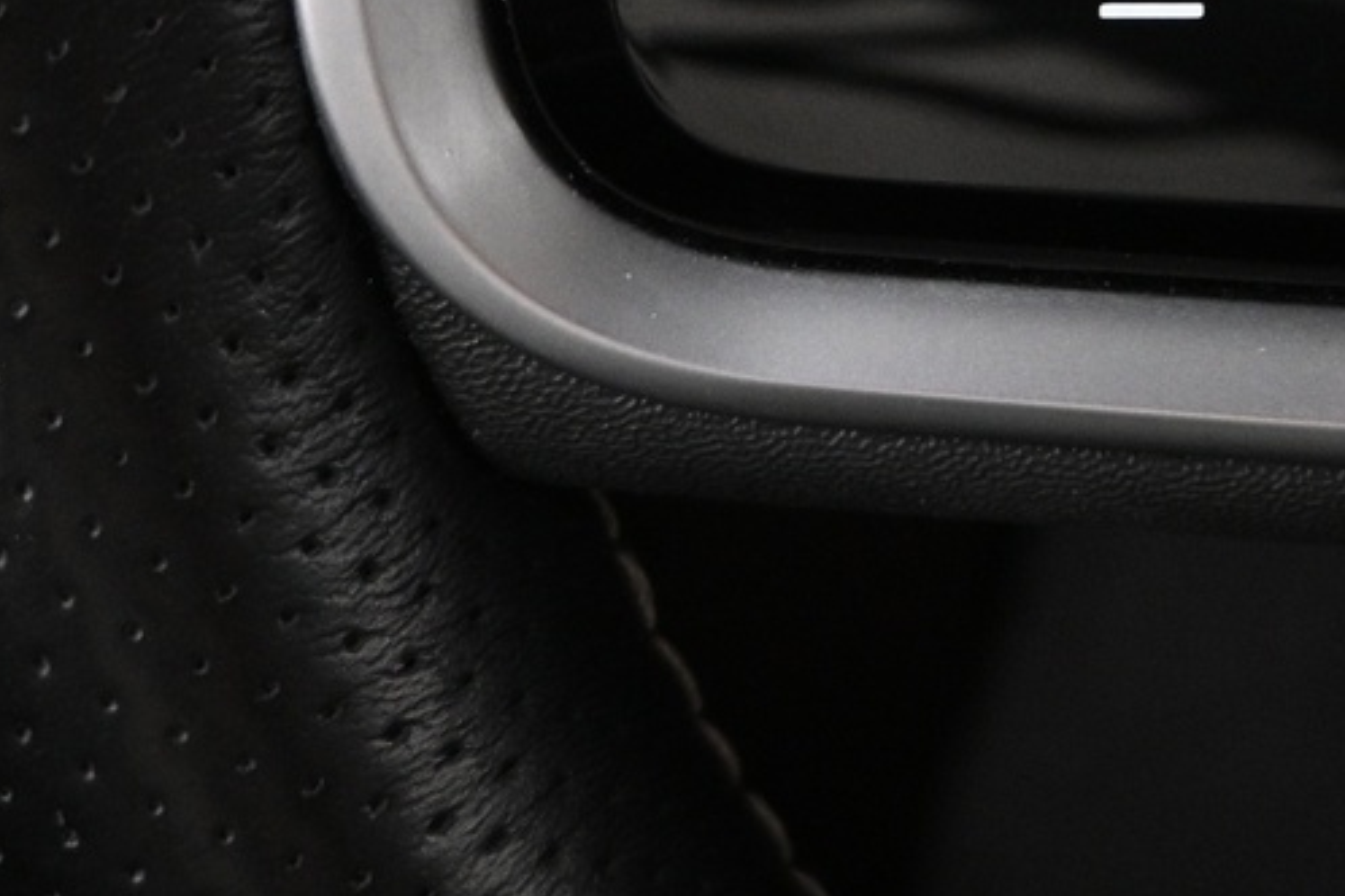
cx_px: 1032
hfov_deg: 25.6
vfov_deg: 16.7
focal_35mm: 78
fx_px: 2914
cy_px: -211
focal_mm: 16
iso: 1600
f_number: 3.5
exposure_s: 1/20
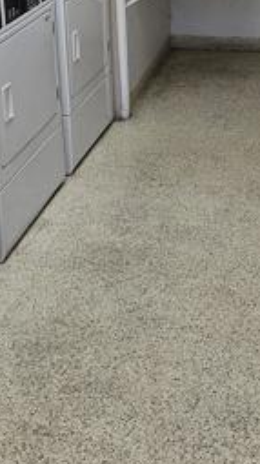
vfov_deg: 31.3
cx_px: 171
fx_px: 774
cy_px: 22
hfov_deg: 19.0
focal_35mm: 63
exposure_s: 1/120
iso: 50
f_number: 1.8
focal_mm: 5.4
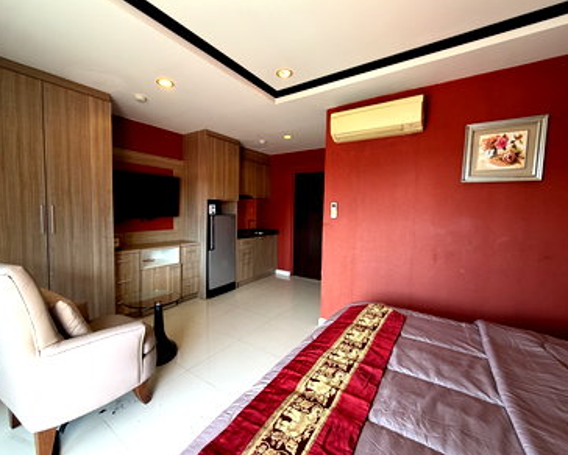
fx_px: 252
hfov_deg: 96.7
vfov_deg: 84.1
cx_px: 278
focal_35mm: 15
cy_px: 226
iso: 160
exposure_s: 1/100
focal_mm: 2.22
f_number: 2.2
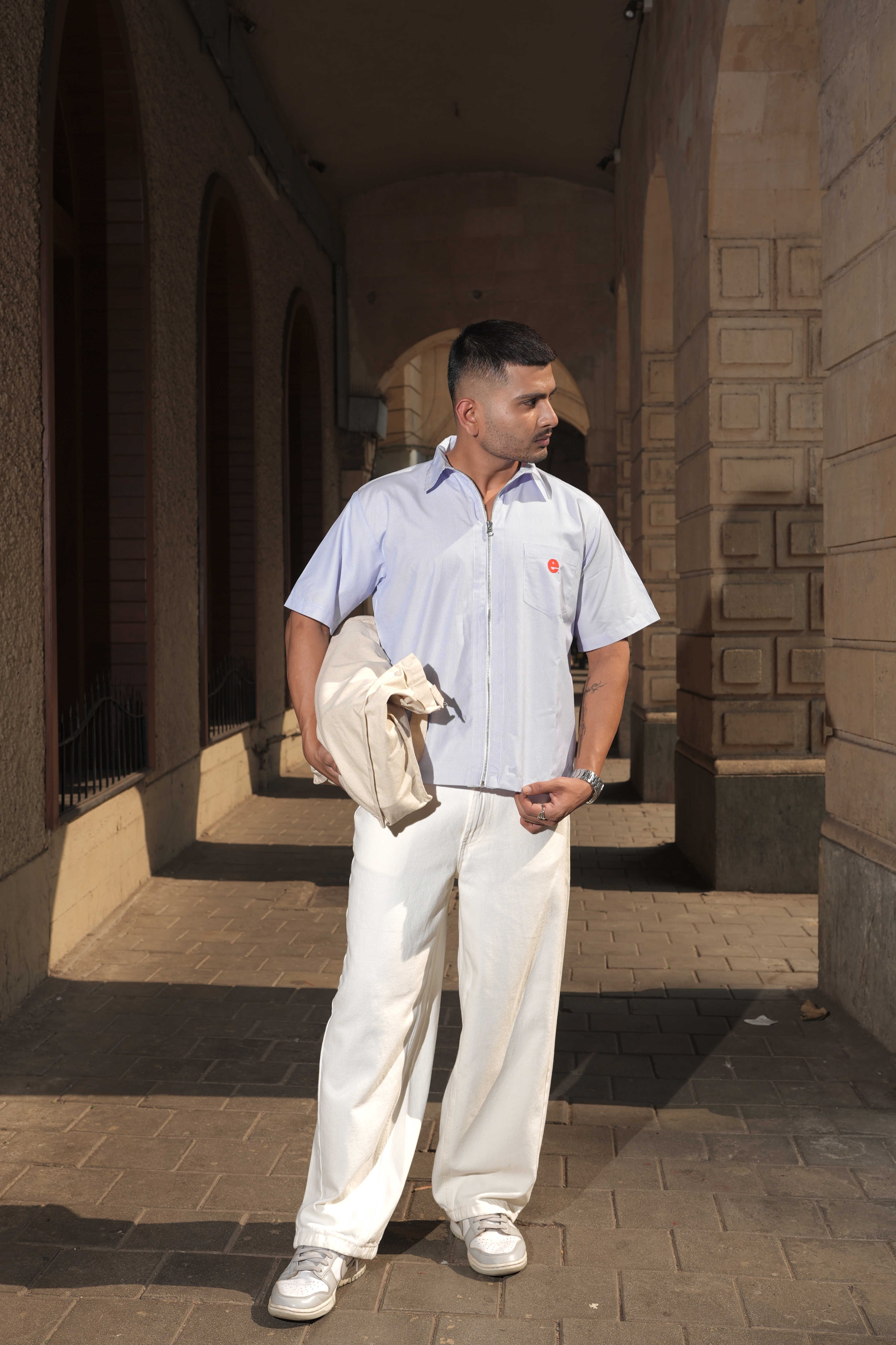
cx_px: 448
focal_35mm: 35
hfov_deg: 37.8
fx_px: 1307
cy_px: 672
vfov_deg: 54.4
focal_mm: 35
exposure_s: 1/400
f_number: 5.6
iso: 50
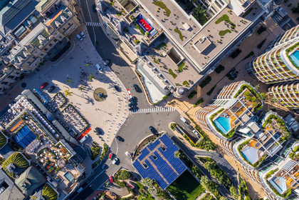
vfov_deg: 57.2
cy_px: 100
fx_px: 183
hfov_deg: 78.6
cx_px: 150
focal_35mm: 22
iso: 100
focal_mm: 8.4
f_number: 2.8
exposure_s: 1/1250
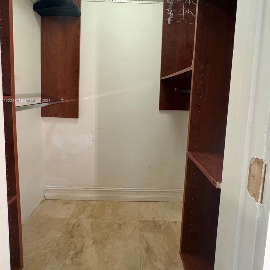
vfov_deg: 82.3
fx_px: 150
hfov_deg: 84.0
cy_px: 101
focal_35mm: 17
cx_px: 133
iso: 400
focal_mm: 2.22
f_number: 2.2
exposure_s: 1/60
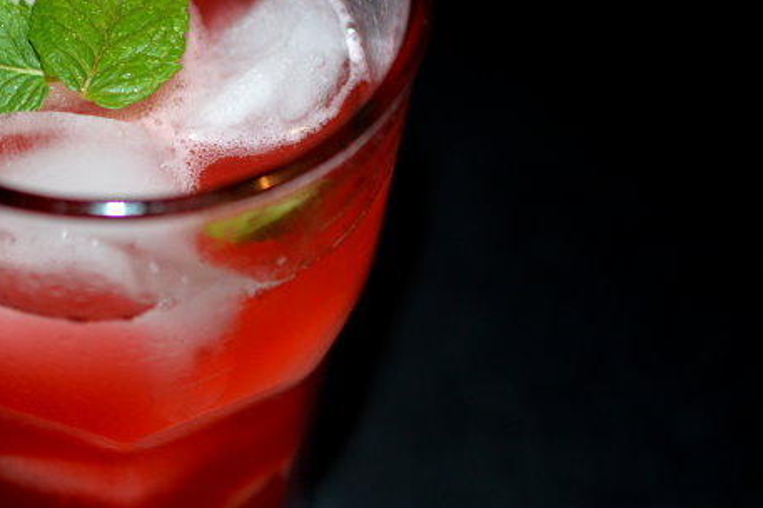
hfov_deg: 19.2
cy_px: 234
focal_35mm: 105
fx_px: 2224
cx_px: 130
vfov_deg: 13.0
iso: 800
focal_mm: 40
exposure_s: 1/60
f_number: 3
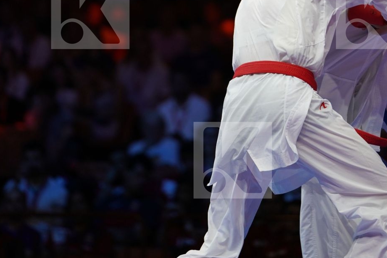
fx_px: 4203
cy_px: 11
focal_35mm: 391
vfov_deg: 3.5
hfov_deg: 5.3
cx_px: 233
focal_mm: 200
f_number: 2.8
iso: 800
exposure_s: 1/1000
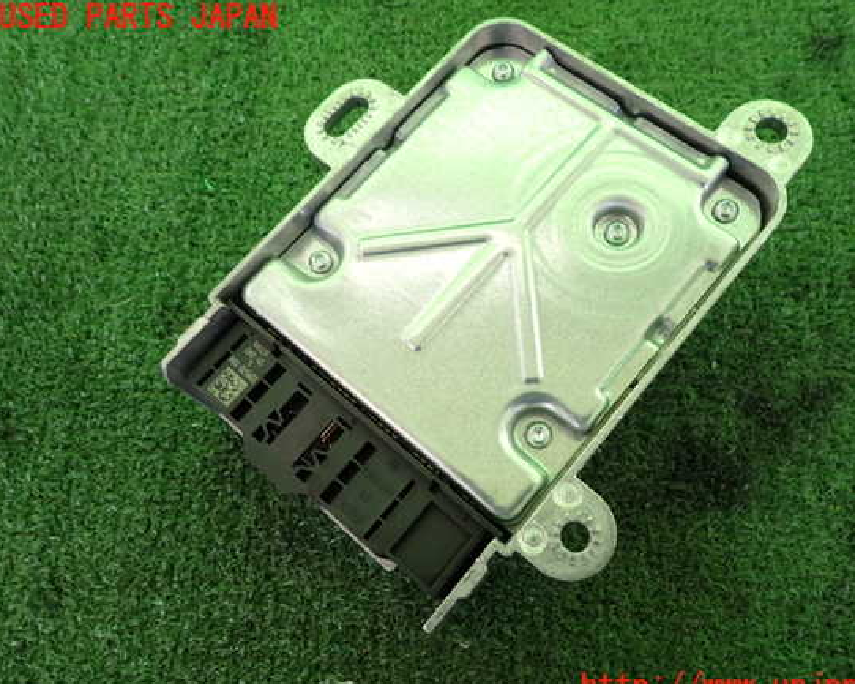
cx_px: 464
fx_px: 683
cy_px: 353
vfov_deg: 53.2
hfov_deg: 63.9
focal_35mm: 27
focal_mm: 4.5
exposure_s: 1/60
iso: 160
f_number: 2
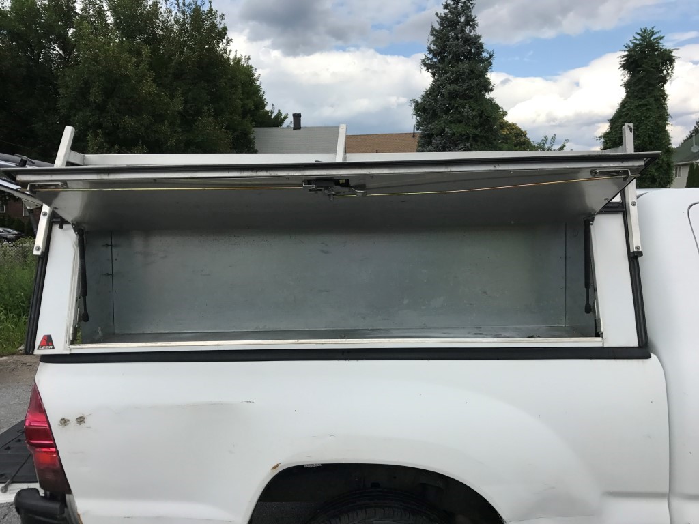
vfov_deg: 49.7
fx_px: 565
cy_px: 262
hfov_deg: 63.4
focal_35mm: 28
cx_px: 350
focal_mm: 3.99
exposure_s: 1/1996
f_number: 1.8
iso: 20
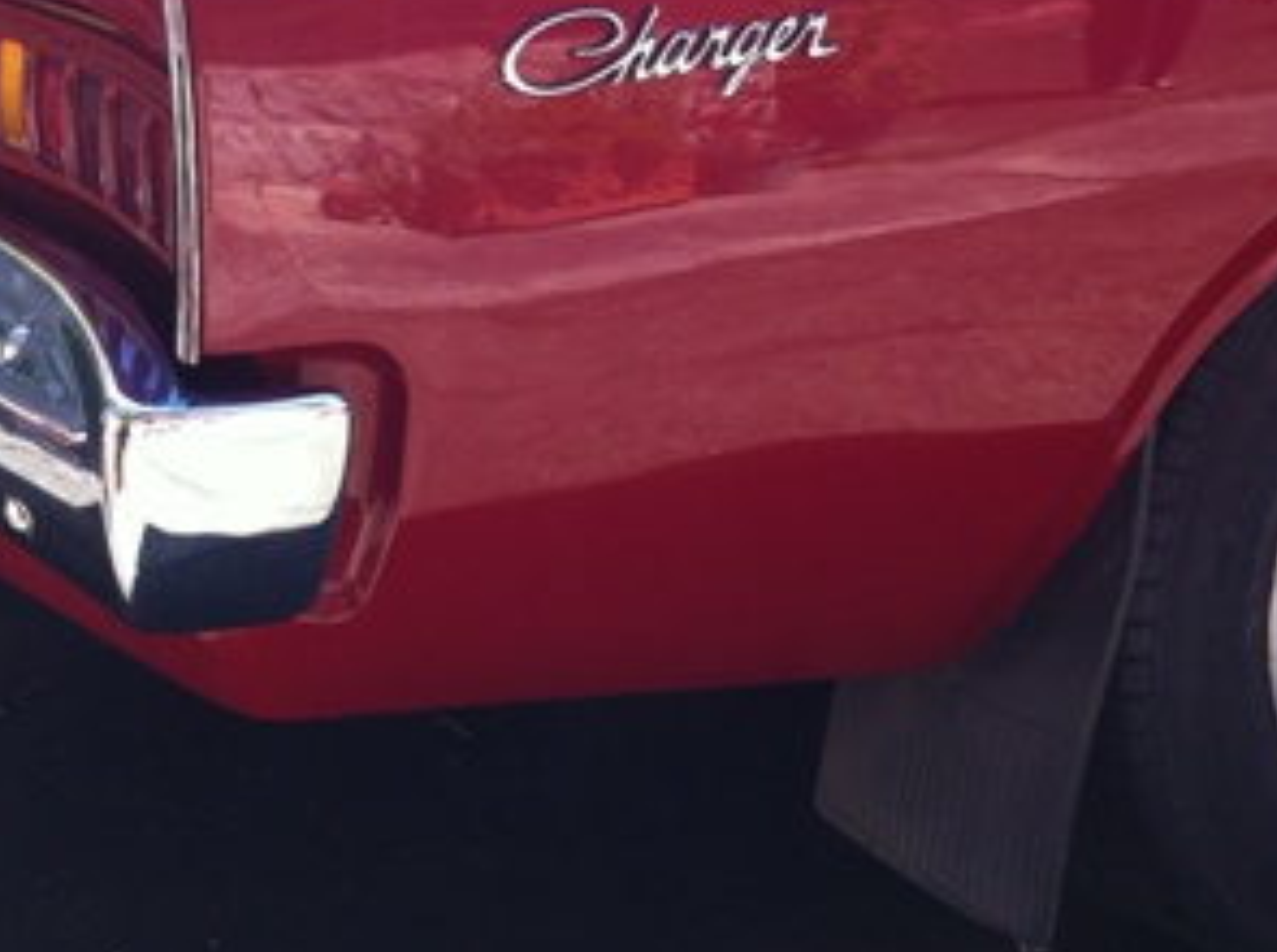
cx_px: 619
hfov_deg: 25.7
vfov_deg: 19.1
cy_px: 173
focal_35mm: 76
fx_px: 2798
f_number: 2.8
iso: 80
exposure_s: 1/173
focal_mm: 3.85
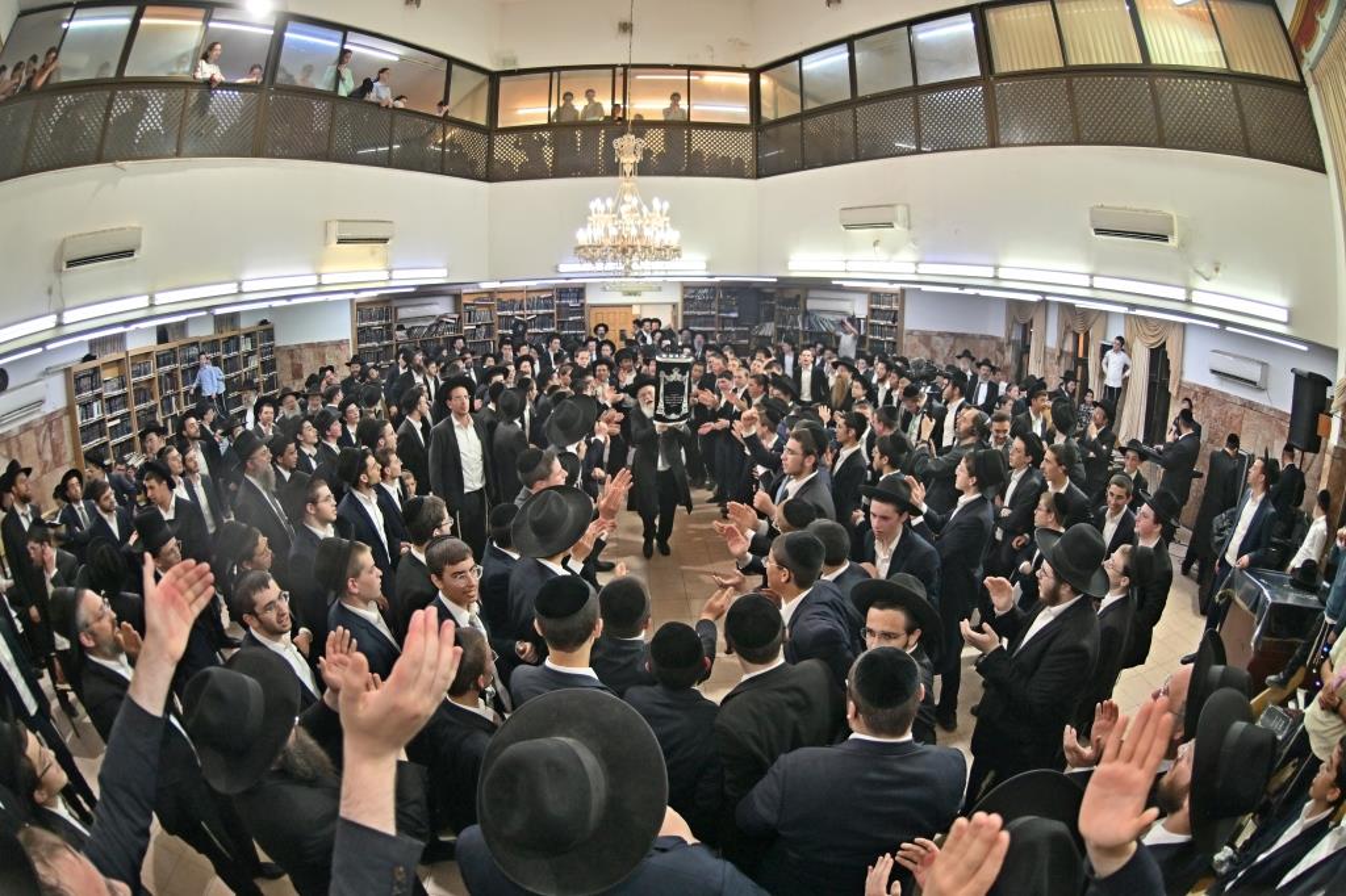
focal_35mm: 15
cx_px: 673
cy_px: 448
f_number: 2.8
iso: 250
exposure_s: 1/200
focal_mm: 10.5
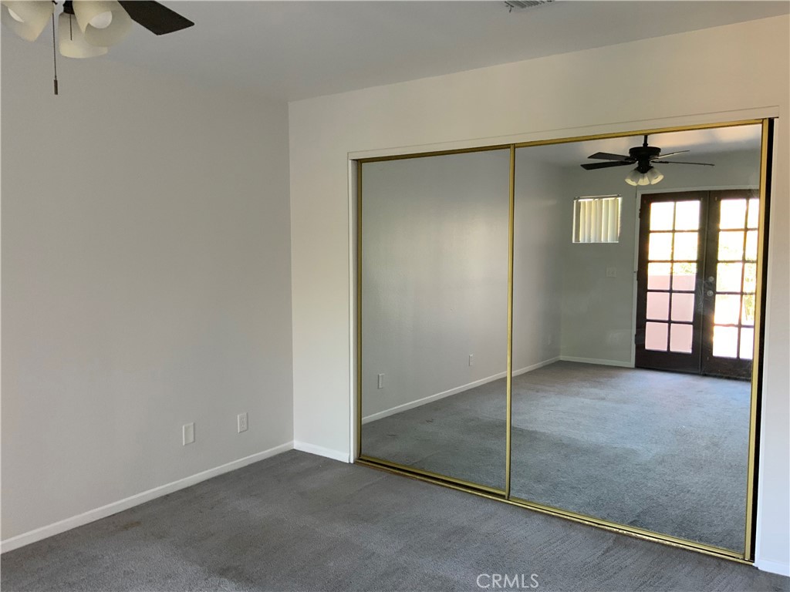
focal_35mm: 29
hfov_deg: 61.7
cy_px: 296
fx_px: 662
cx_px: 395
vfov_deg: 48.2
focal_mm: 3
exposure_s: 1/60
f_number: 1.8
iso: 100
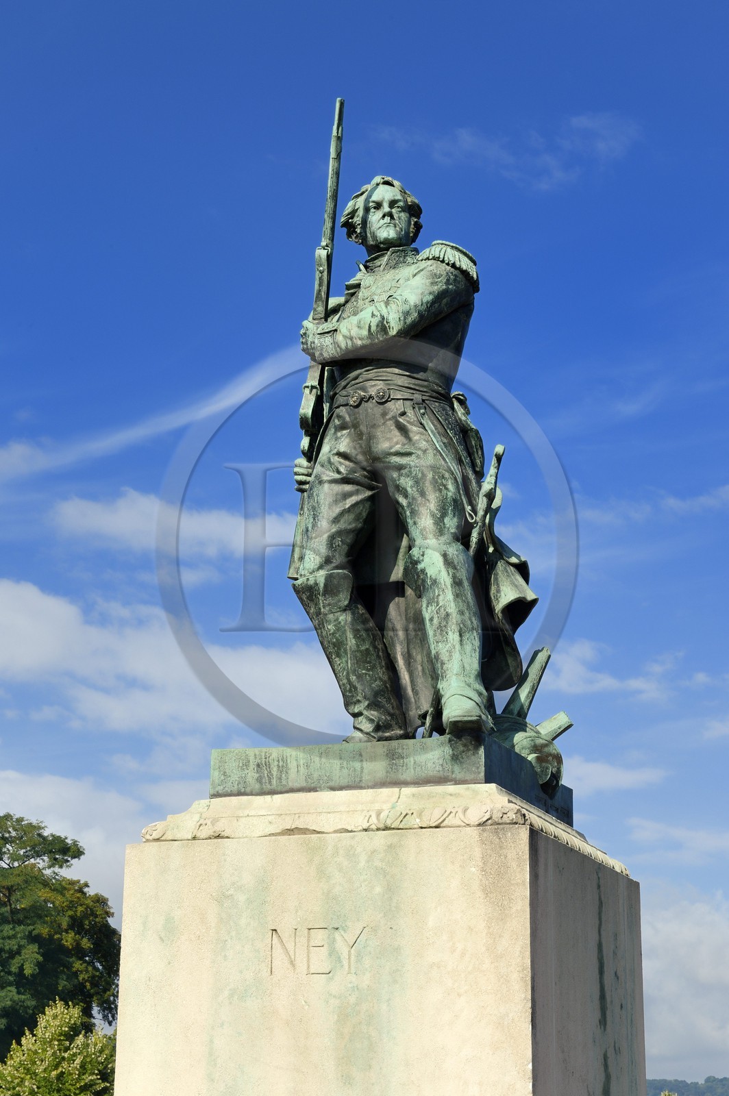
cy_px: 548
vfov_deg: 28.9
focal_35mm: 70
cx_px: 364
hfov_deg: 19.4
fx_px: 2130
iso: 200
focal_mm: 70
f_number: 18
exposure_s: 1/200
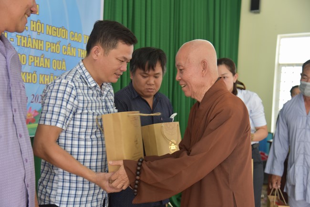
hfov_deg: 41.1
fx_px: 413
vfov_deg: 28.1
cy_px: 104
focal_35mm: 48
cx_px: 155
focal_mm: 48
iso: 800
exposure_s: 1/60
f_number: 4
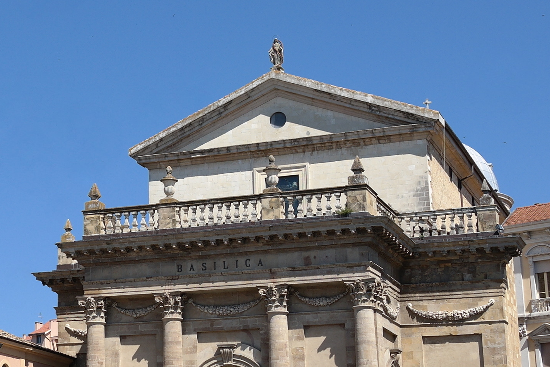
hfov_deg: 24.1
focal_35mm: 82
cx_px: 61
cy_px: 144
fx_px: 1253
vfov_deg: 16.6
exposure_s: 1/400
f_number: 7.1
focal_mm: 20
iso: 100
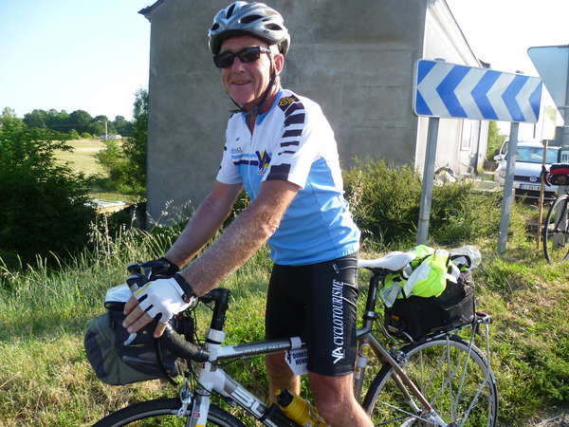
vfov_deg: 49.7
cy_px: 214
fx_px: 460
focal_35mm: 28
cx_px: 284
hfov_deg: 63.4
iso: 80
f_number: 2.8
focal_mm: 5
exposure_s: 1/320
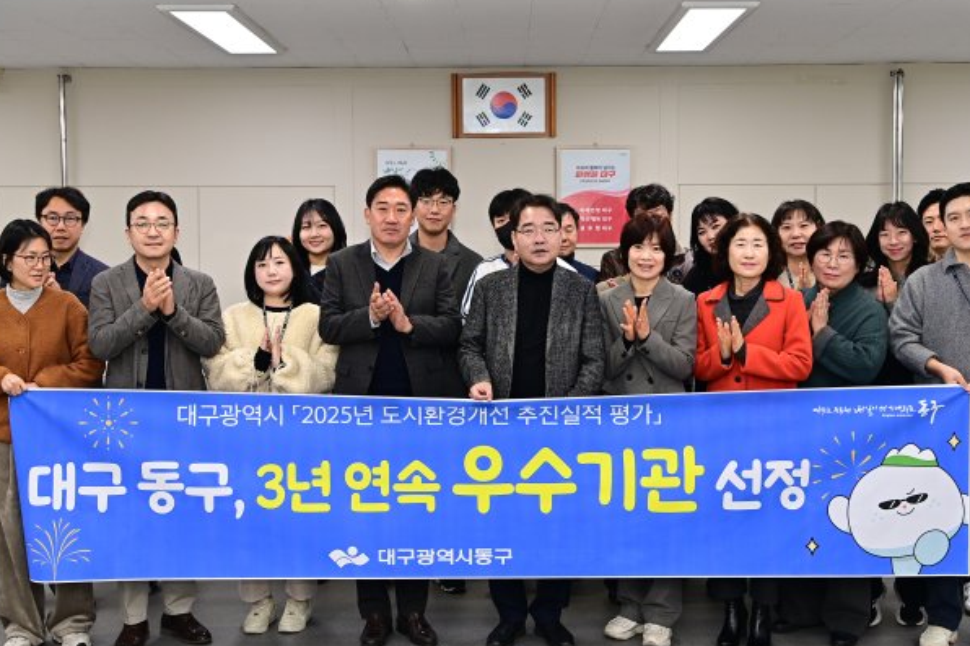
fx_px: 1374
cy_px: 305
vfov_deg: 26.5
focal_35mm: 51
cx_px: 500
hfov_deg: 38.9
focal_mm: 38
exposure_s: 1/200
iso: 1250
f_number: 4
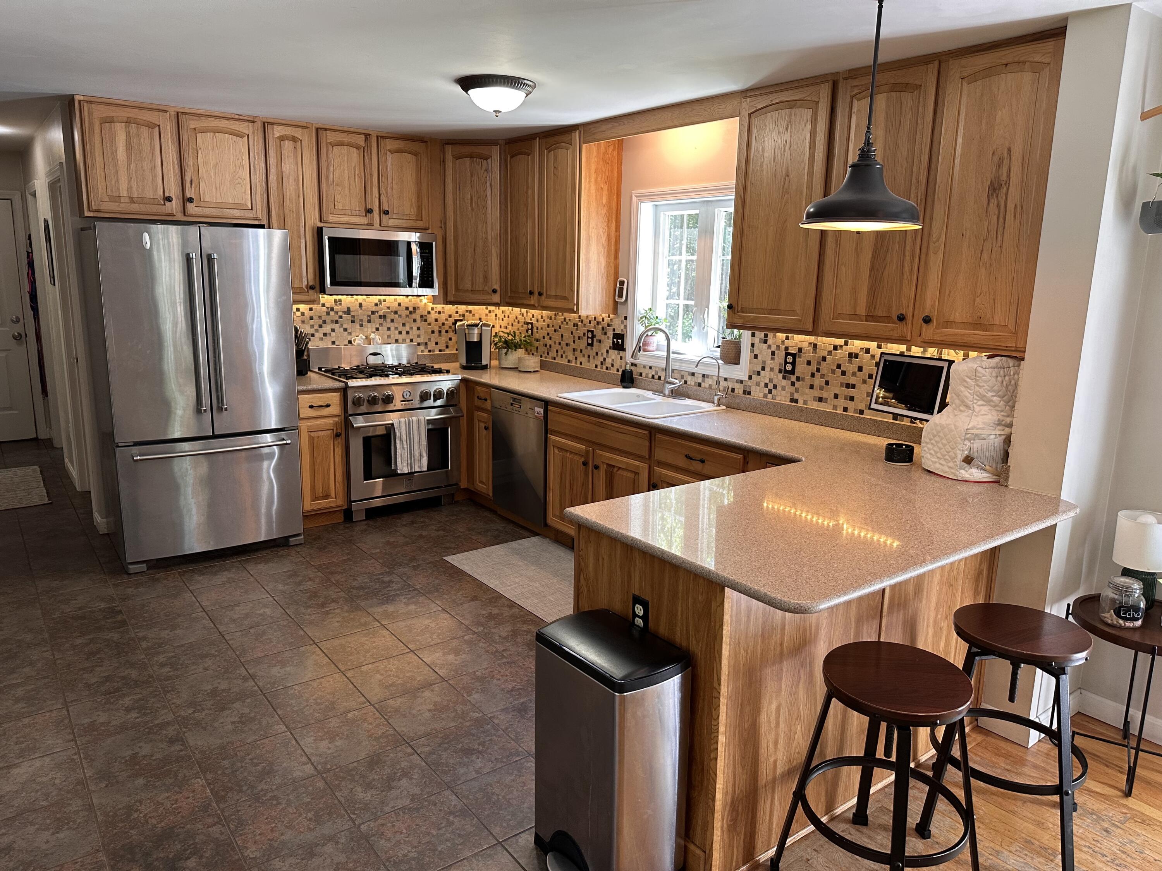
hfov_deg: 71.6
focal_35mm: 24
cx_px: 581
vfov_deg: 56.8
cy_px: 436
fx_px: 806
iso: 160
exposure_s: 1/60
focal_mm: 6.86
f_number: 1.78
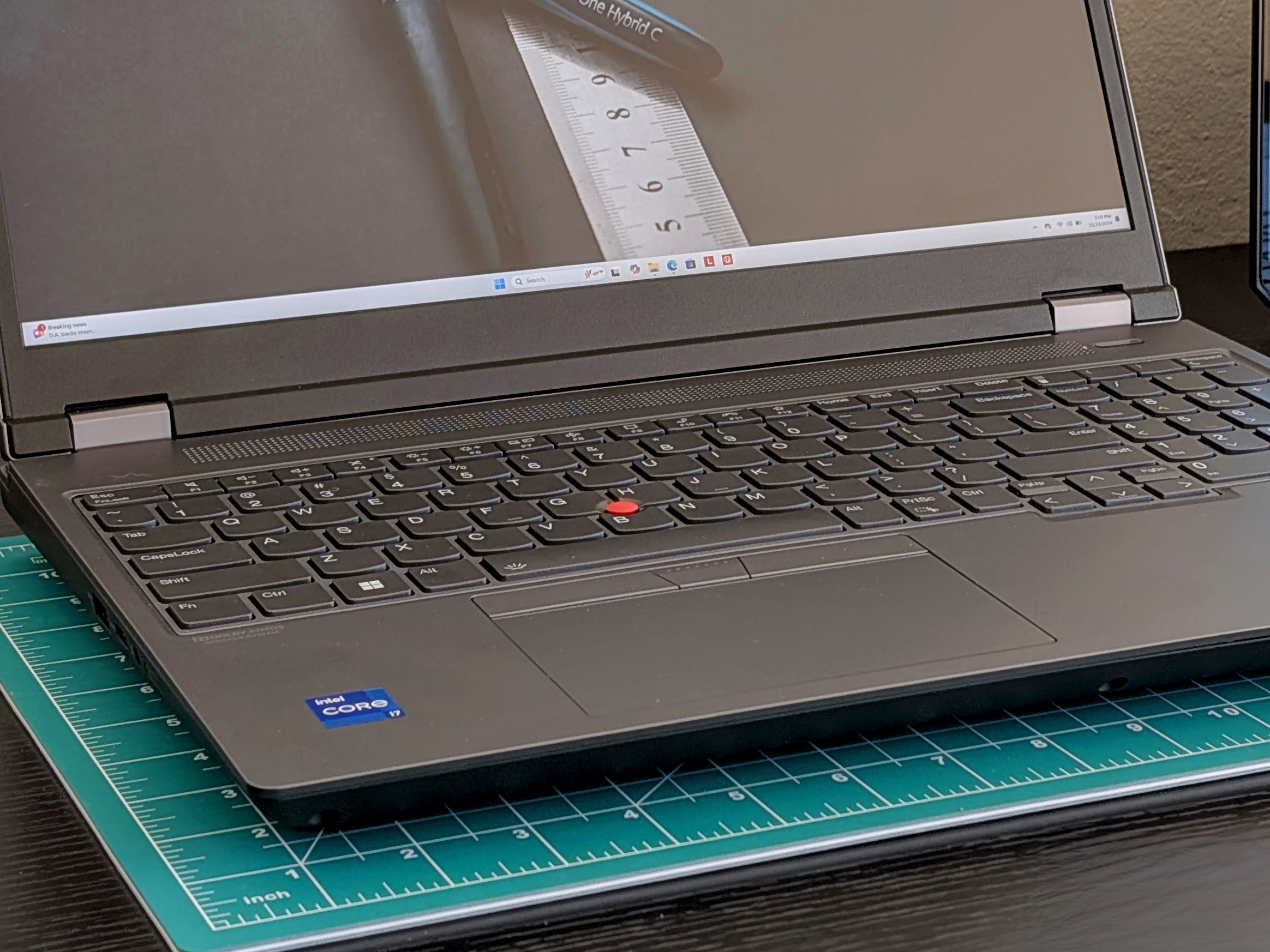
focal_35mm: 86
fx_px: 3155
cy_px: 206
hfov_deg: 22.7
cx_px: 766
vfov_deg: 17.0
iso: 30
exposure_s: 1/60
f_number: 1.68
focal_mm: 6.9
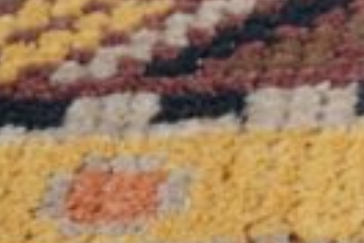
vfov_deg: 6.7
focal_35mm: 205
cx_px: 731
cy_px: 36
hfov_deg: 9.4
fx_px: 2073
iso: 500
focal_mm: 30
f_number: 4.5
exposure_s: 1/250
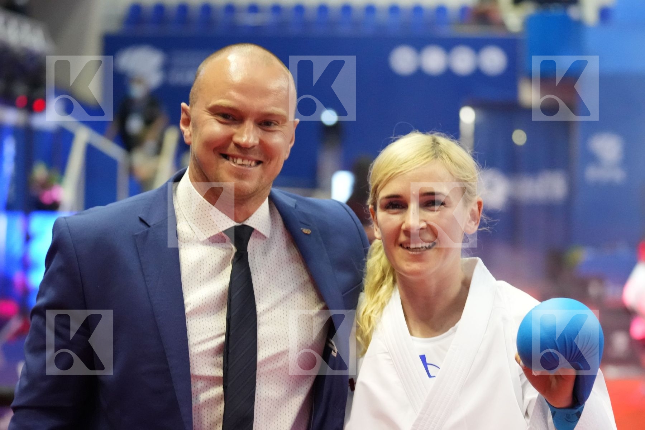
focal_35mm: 105
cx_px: 322
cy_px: 215
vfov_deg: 13.0
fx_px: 1881
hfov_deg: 19.5
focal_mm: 70
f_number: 2.8
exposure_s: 1/1000
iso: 6400
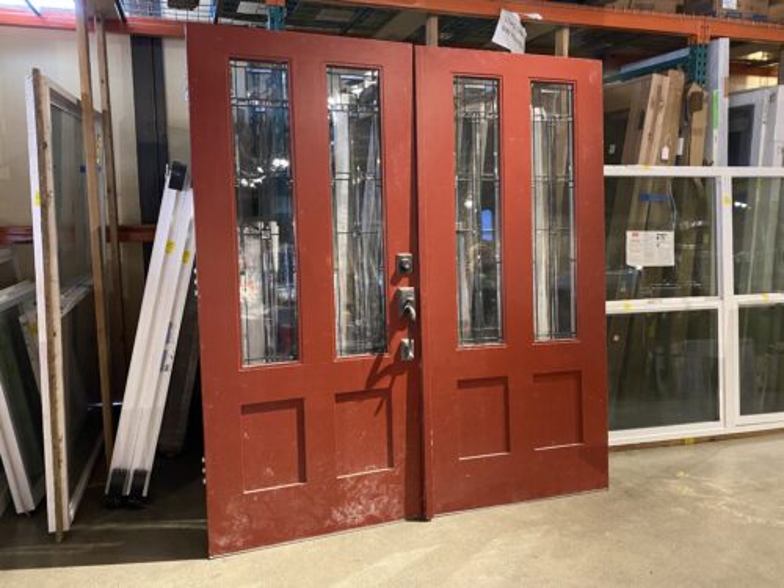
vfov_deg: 53.1
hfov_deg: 67.3
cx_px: 392
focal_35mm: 26
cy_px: 294
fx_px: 589
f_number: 1.8
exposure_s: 1/40
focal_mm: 4.25
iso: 500
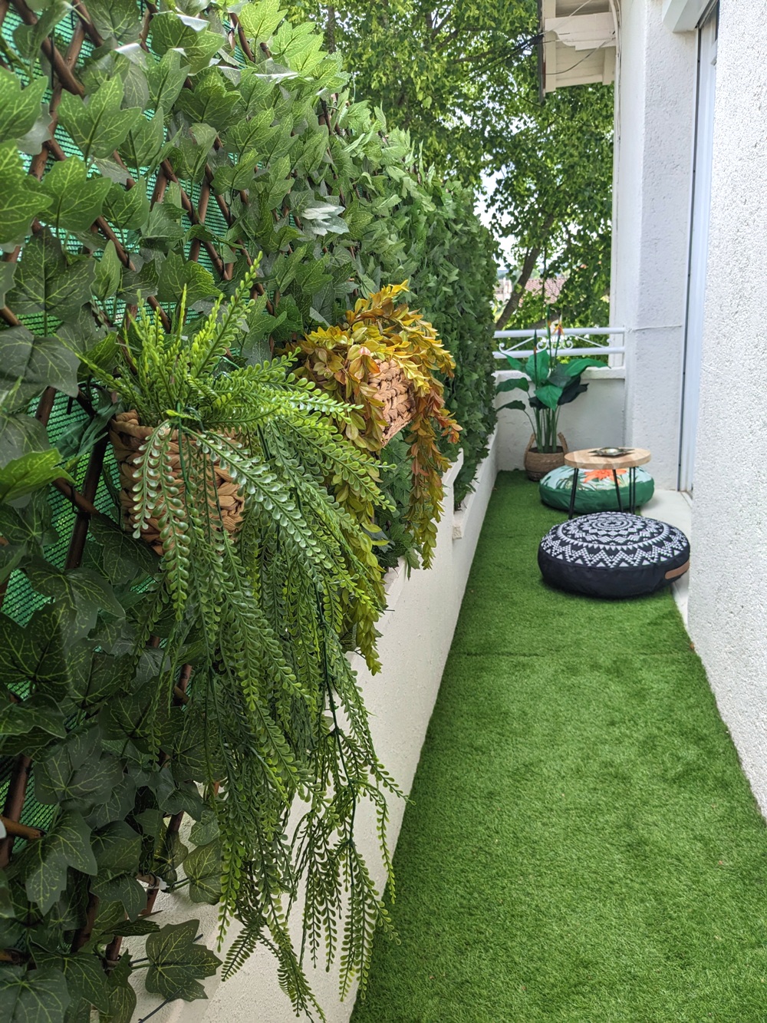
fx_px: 798
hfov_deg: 51.4
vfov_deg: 65.3
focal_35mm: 27
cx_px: 384
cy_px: 512
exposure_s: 1/779
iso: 54
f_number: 1.73
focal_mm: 4.38
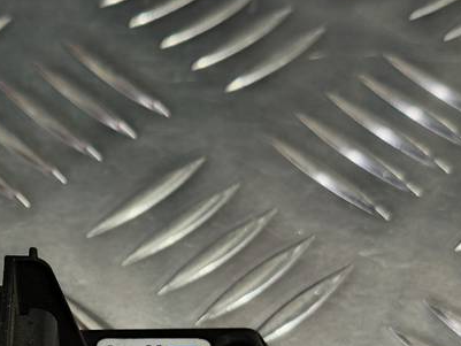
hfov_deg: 27.3
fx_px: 919
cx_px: 61
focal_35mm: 69
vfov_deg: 19.8
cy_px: 431
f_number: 1.6
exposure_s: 1/66.7
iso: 142
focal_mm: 4.11
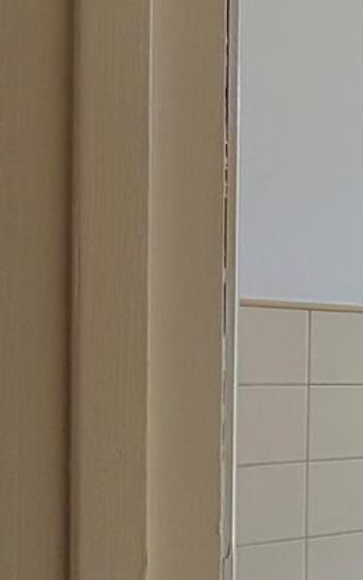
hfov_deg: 16.1
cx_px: 789
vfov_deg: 36.6
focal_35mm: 55
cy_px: 380
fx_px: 870
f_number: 2.2
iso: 50
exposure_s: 1/121
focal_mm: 2.22
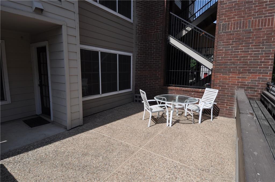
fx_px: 137
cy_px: 91
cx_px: 138
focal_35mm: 18
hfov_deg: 90.1
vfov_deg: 67.2
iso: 200
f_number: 10
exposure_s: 1/400
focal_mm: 12
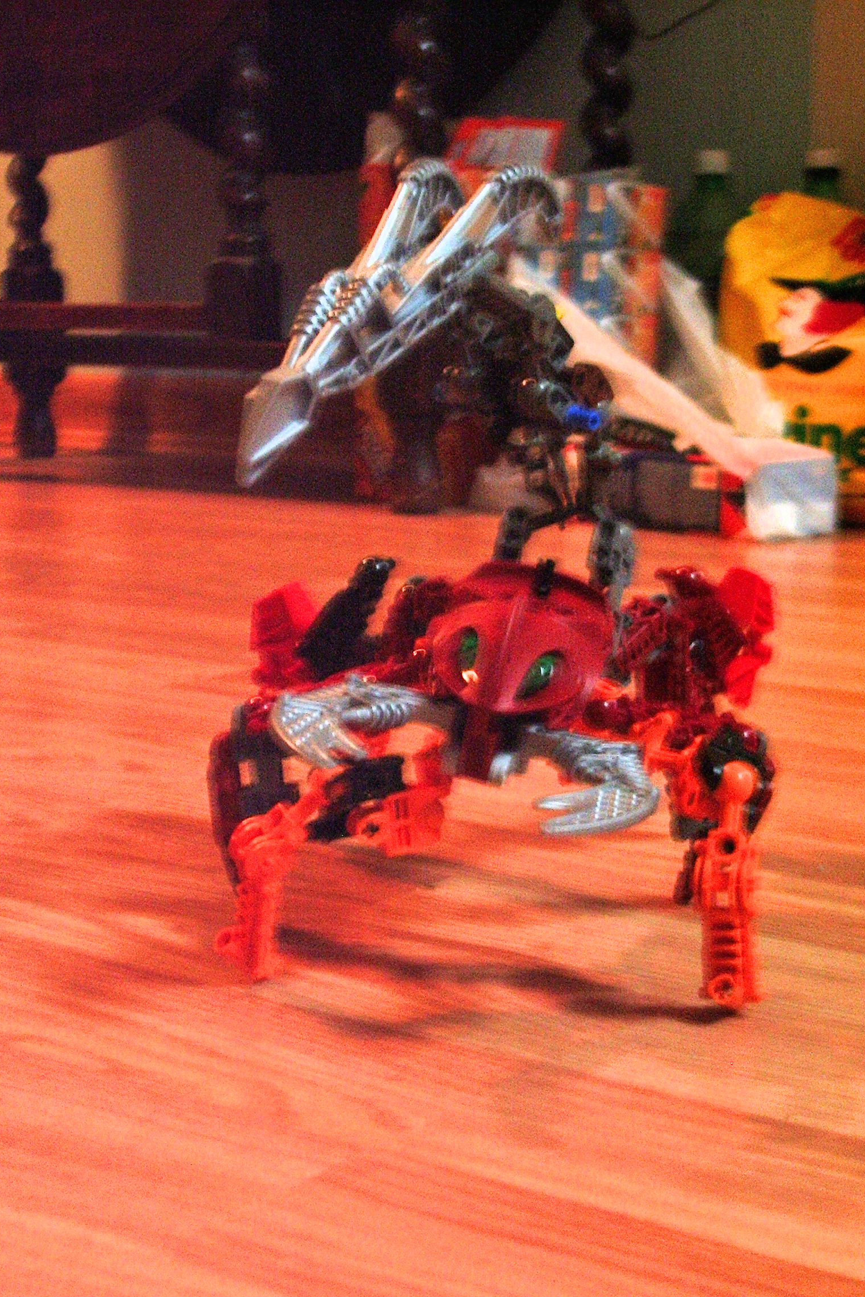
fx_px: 2343
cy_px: 653
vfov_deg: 31.0
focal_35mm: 65
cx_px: 473
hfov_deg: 20.9
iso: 100
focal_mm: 10.2
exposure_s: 1/4
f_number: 3.5
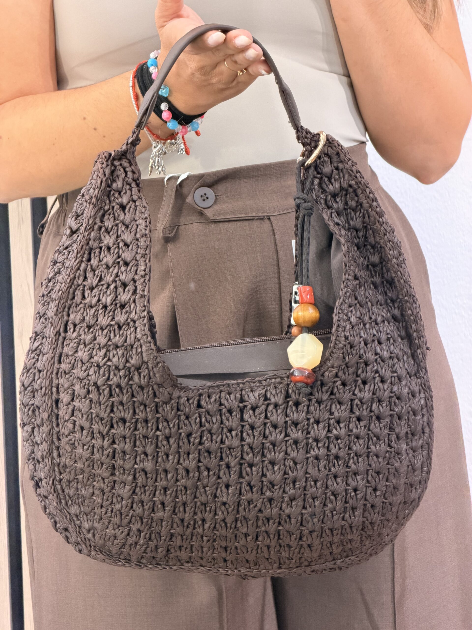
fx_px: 1818
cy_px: 315
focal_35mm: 100
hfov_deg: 14.8
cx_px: 236
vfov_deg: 19.6
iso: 500
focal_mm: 16.89
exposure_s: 1/50
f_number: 2.8
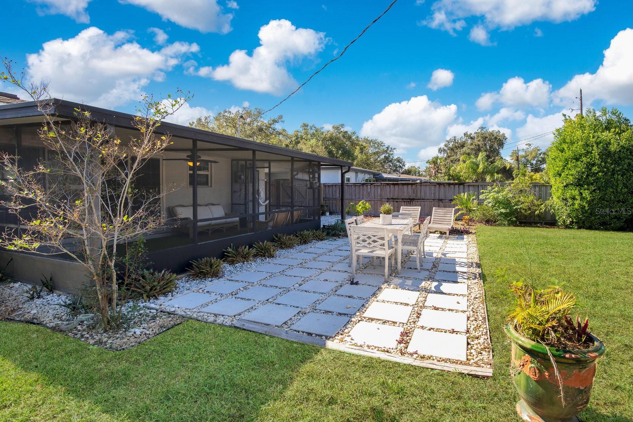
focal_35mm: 16
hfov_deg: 96.7
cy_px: 211
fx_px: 281
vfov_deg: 73.8
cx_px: 316
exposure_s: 1/160
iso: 100
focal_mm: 16
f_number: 6.3
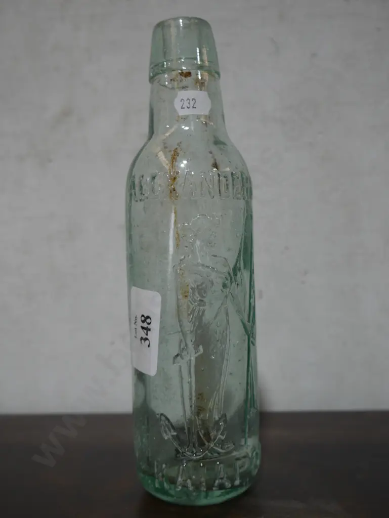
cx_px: 194
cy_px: 259
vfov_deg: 46.8
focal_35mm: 40
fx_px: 599
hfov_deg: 36.0
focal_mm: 20
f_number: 4.4
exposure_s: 1/60
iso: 200
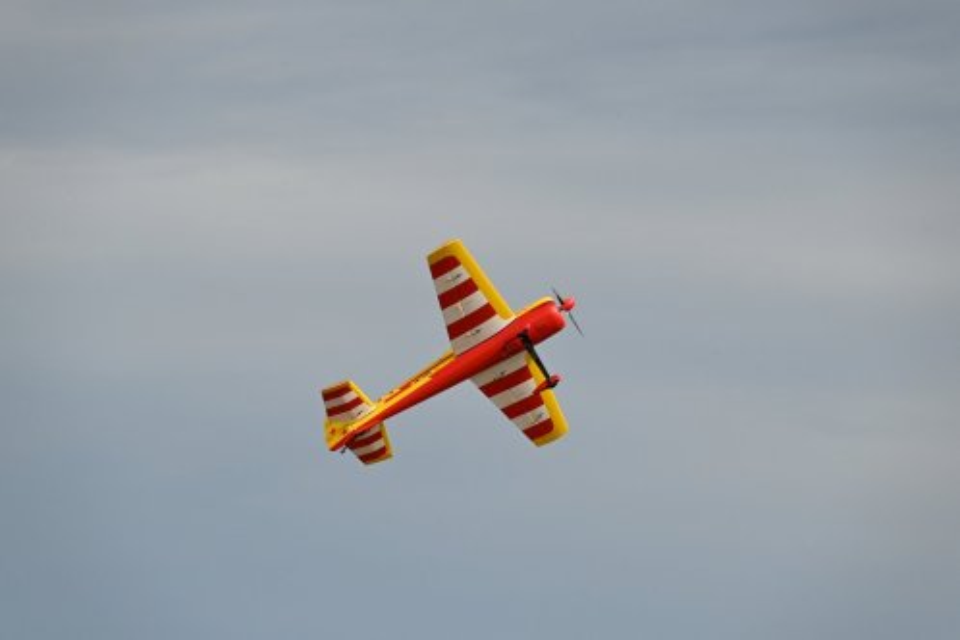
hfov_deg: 6.9
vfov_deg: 4.6
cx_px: 480
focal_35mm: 300
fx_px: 7999
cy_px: 320
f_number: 8
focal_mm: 200
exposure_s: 1/4000
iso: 640
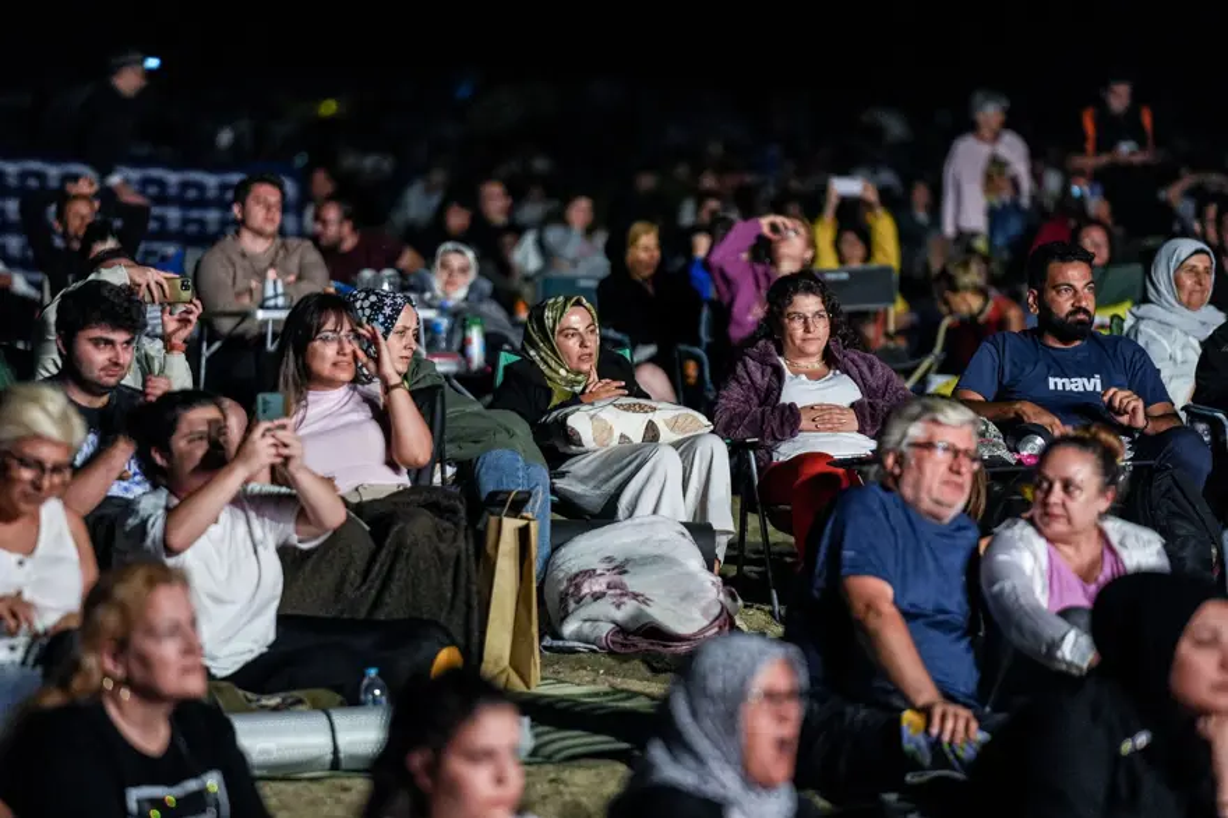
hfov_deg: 10.3
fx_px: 6819
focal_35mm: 200
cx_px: 614
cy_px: 409
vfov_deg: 6.9
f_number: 2.8
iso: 2500
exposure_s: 1/25
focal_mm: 200
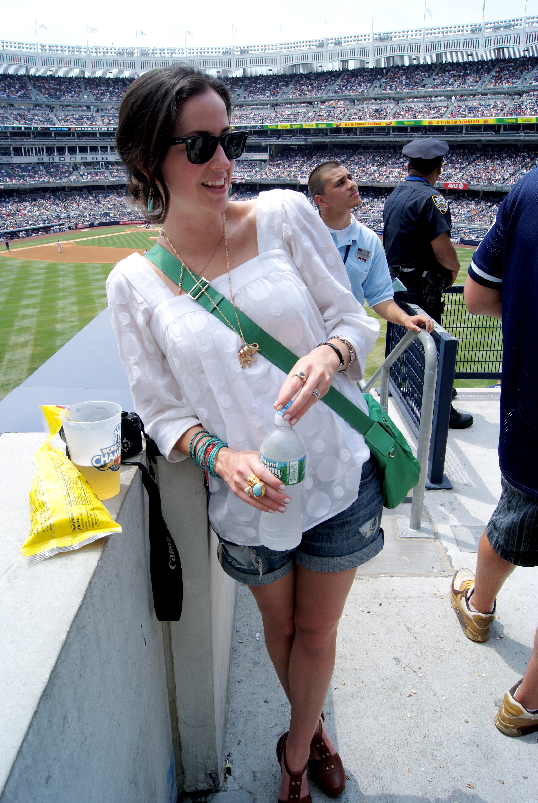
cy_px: 402
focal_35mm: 27
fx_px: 603
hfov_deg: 48.0
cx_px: 269
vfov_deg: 67.3
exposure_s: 1/160
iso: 100
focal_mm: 18
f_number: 10
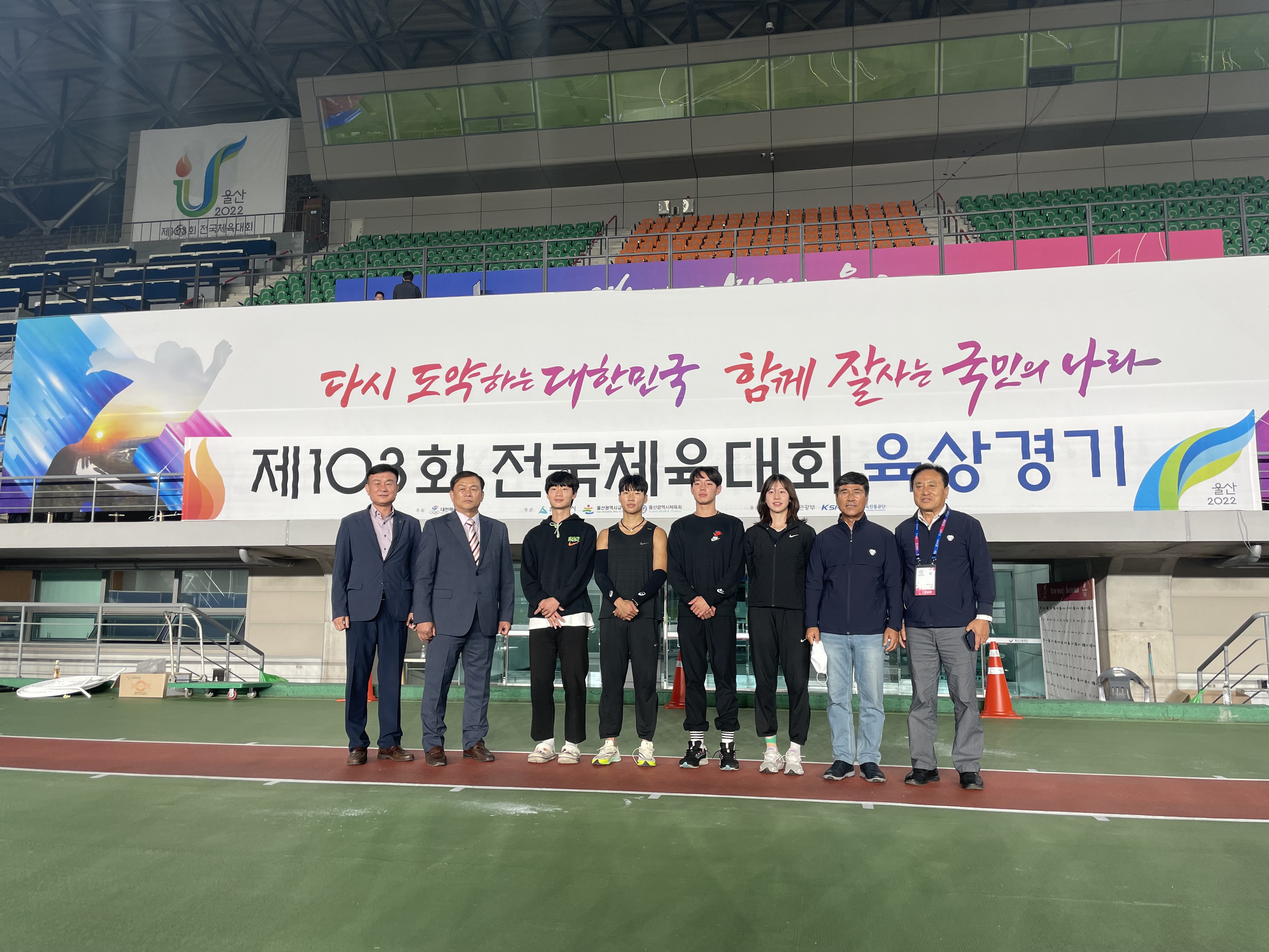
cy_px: 476
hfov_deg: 67.3
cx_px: 634
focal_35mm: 26
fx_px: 953
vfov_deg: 53.1
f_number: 1.6
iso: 32
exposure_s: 1/124
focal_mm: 4.2
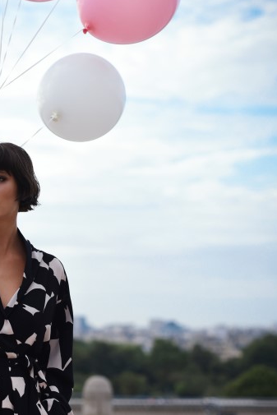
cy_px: 291
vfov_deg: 19.0
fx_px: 1234
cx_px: 44
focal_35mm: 107
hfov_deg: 12.7
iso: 200
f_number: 2
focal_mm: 50
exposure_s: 1/1250
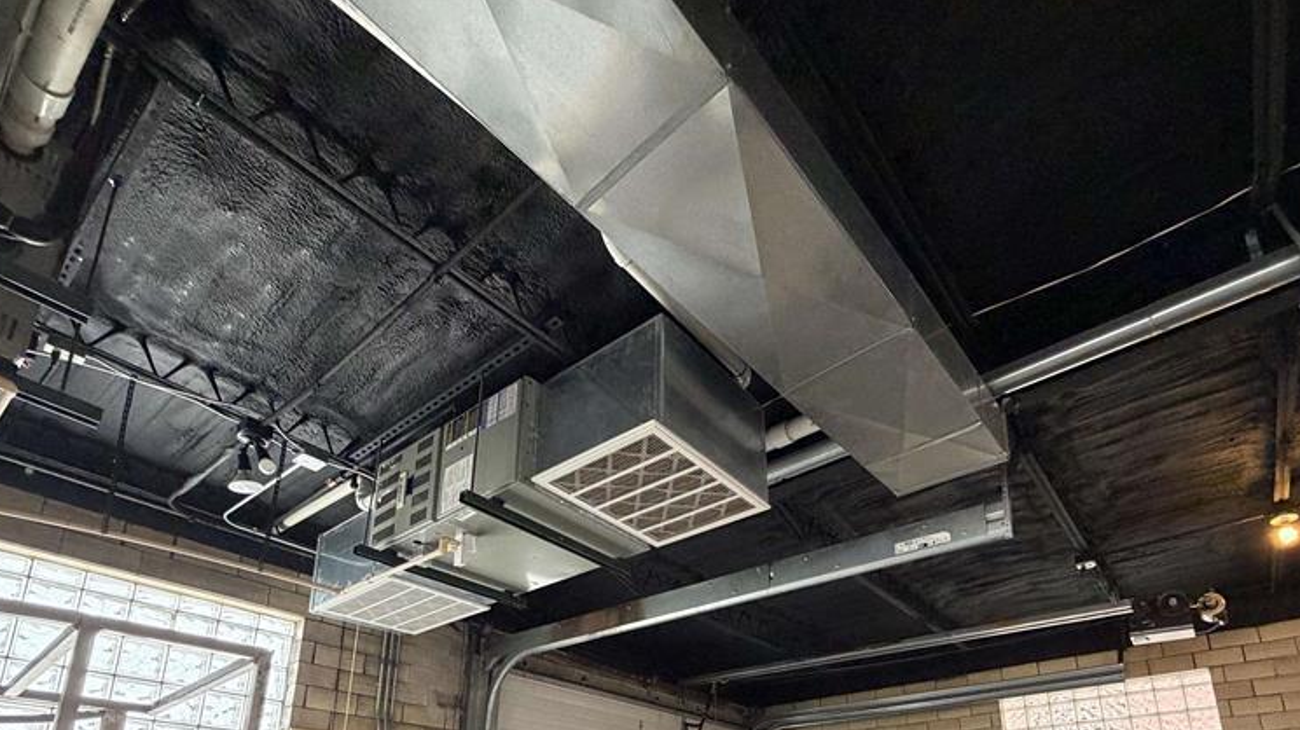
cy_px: 664
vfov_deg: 47.8
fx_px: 724
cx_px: 701
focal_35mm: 21
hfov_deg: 83.7
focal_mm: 2.22
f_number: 2.2
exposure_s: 1/60
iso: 320
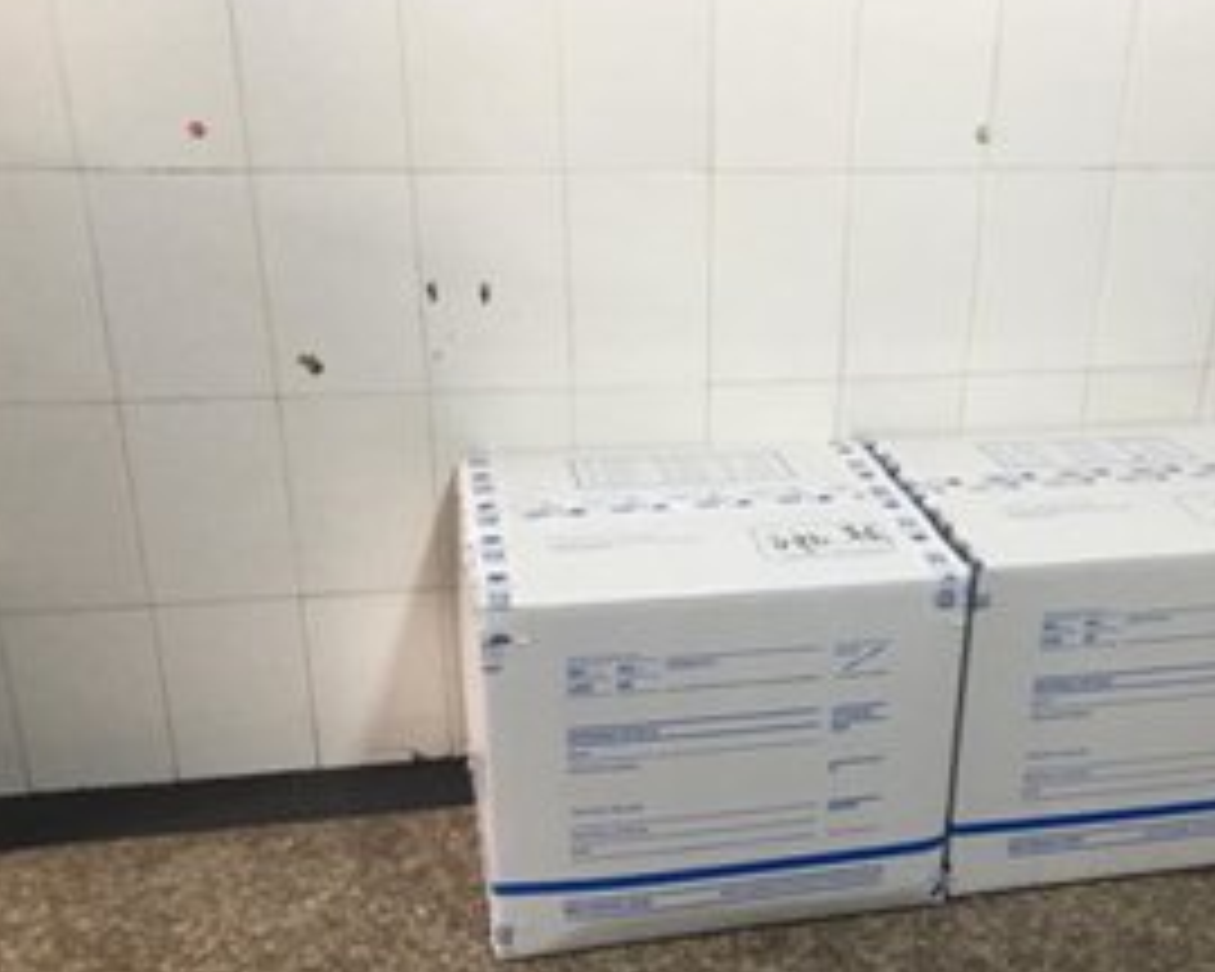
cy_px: 612
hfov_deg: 43.3
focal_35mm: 42
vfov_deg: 35.5
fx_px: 1510
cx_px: 792
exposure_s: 1/33
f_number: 2.2
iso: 160
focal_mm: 4.15
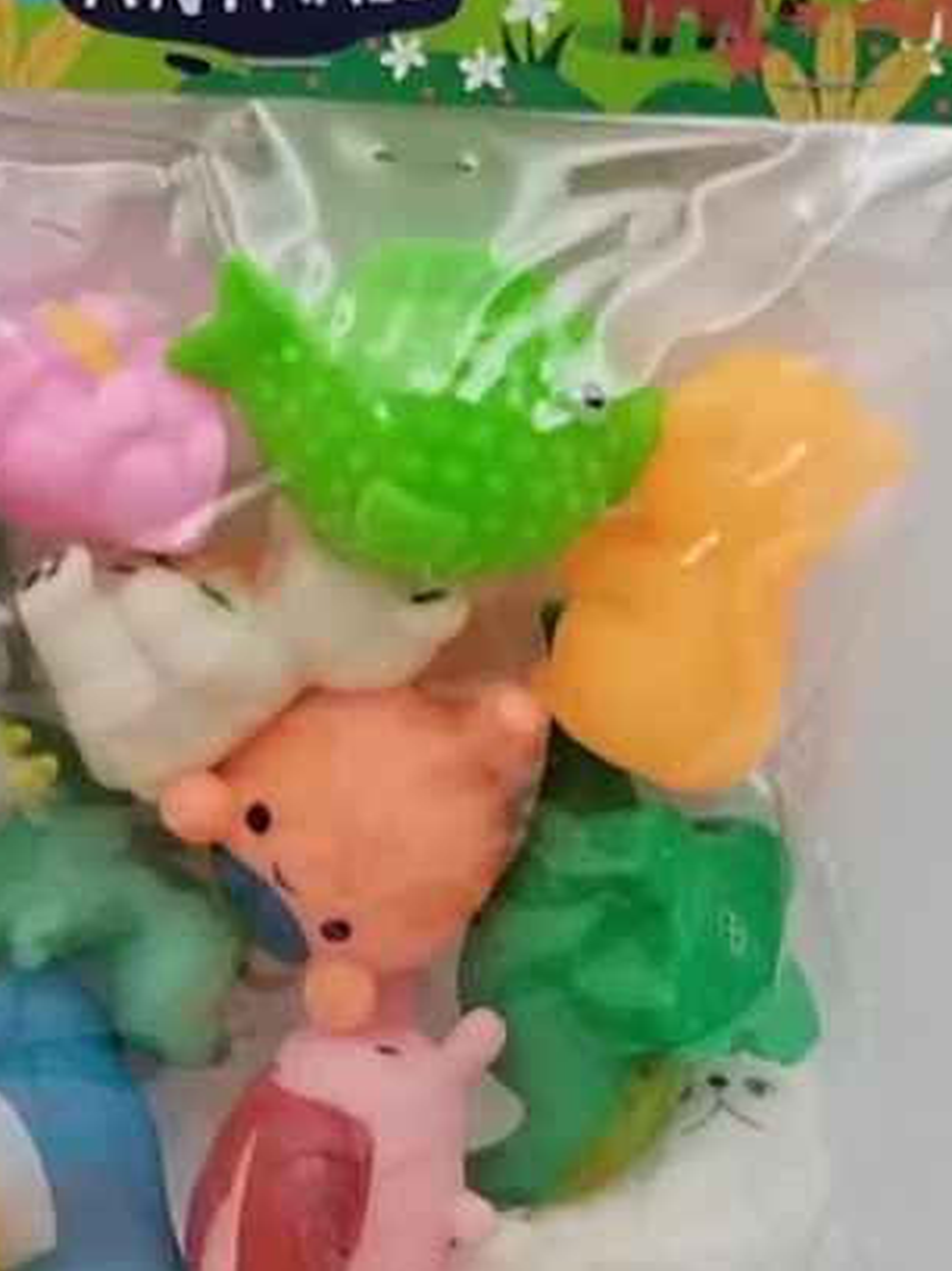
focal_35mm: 142
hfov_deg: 10.4
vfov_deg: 13.8
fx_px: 5210
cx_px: 209
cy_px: 1157
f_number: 1.8
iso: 169
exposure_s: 1/100
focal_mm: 4.75
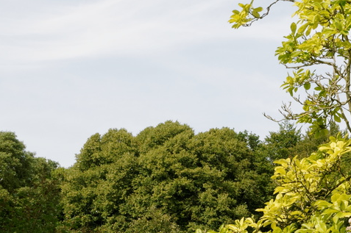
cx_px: 407
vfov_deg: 11.8
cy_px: 268
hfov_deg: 17.3
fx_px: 1106
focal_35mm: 114
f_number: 11
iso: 200
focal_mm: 25
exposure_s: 1/125
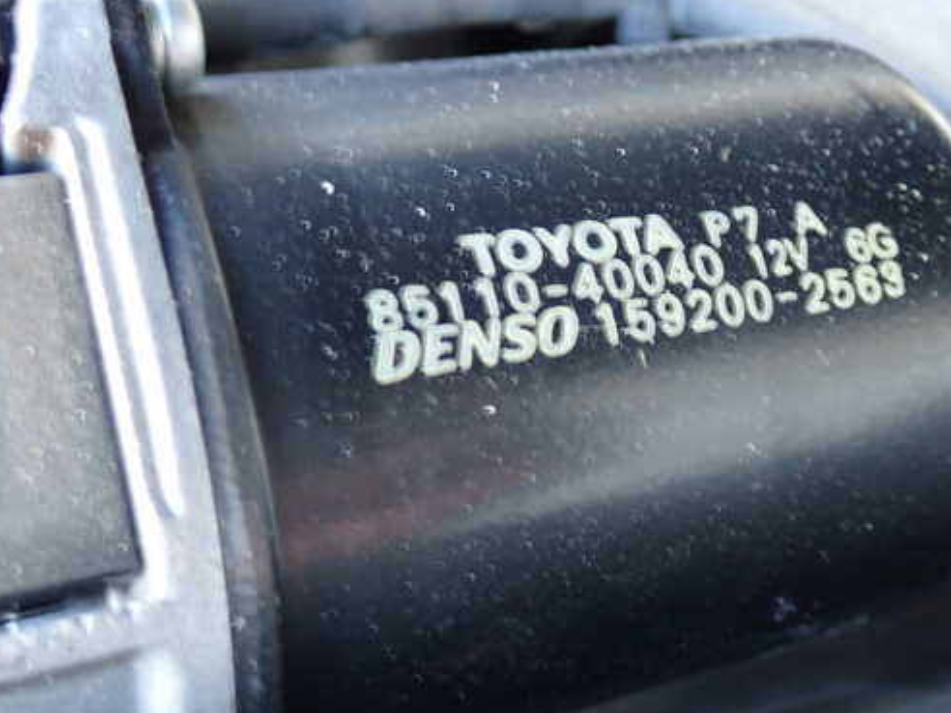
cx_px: 559
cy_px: 336
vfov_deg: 29.1
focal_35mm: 50
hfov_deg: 38.1
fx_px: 1374
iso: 800
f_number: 2.8
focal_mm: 7.31
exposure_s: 1/15
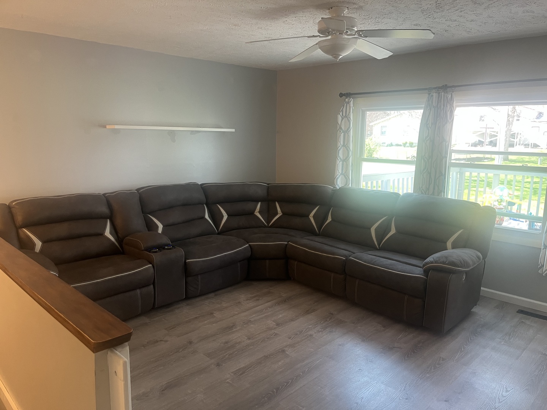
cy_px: 205
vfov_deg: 53.1
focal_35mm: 26
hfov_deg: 67.3
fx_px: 411
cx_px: 274
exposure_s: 1/60
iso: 100
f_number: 1.6
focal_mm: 5.1
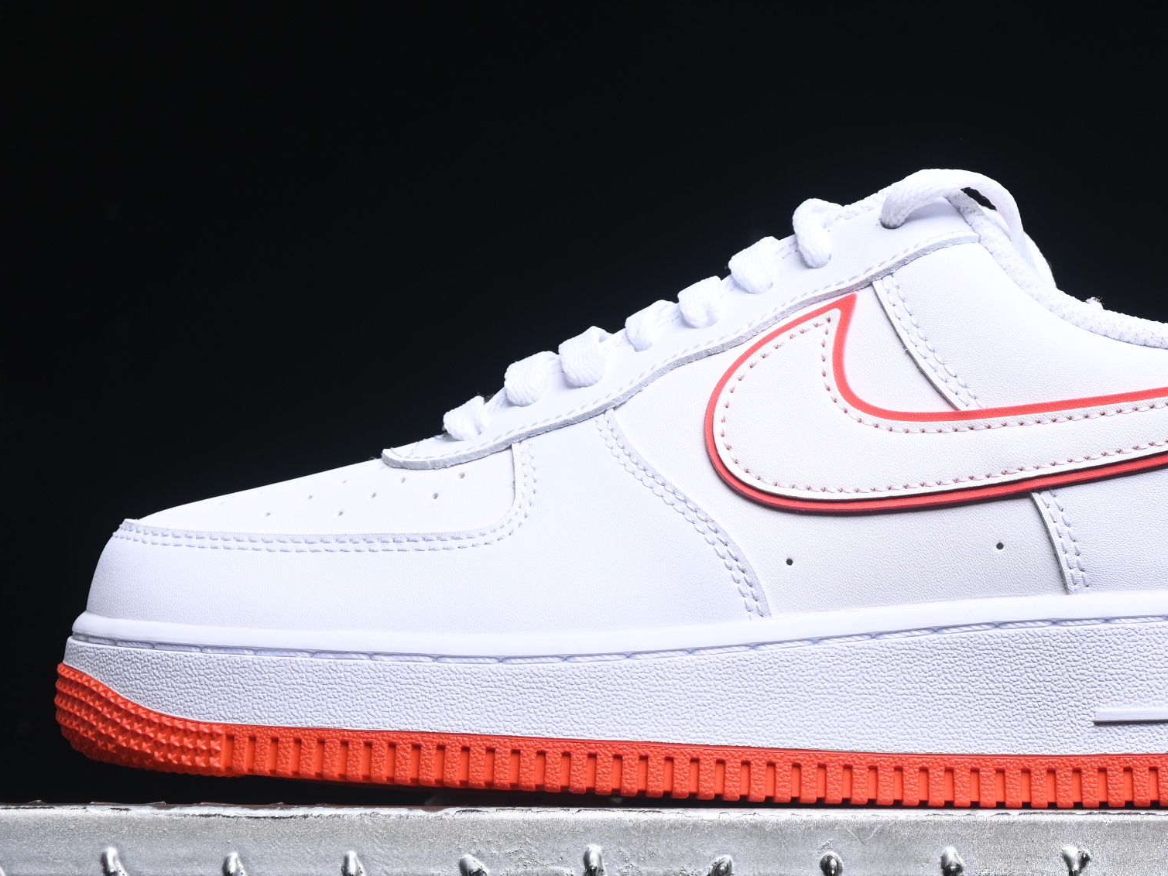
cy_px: 362
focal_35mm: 133
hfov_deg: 14.8
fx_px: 4488
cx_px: 778
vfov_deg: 11.1
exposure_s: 1/60
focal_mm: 50
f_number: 6.3
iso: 160
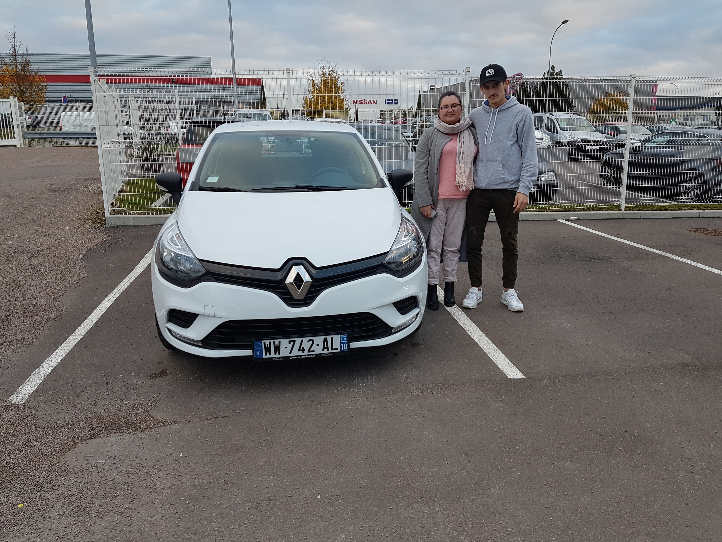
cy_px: 271
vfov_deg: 53.1
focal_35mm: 26
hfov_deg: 67.3
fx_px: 542
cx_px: 361
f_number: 1.7
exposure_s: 1/112
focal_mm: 4.2
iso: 40
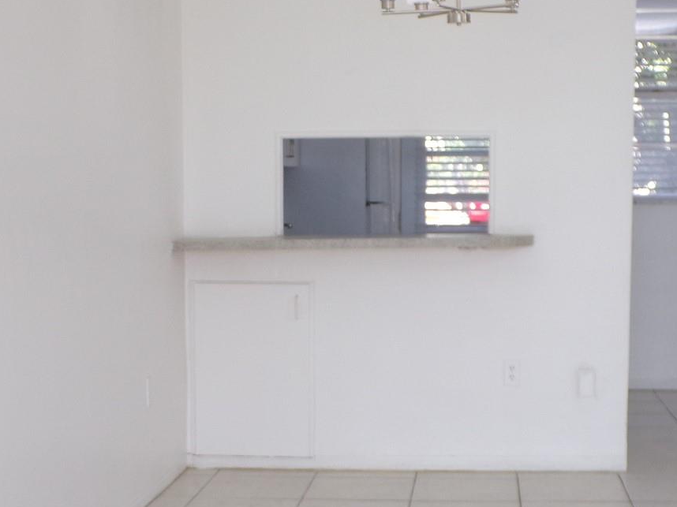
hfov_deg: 28.2
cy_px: 316
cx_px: 376
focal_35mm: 69
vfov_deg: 21.3
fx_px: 1349
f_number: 3.3
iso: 80
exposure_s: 1/110
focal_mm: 6.6
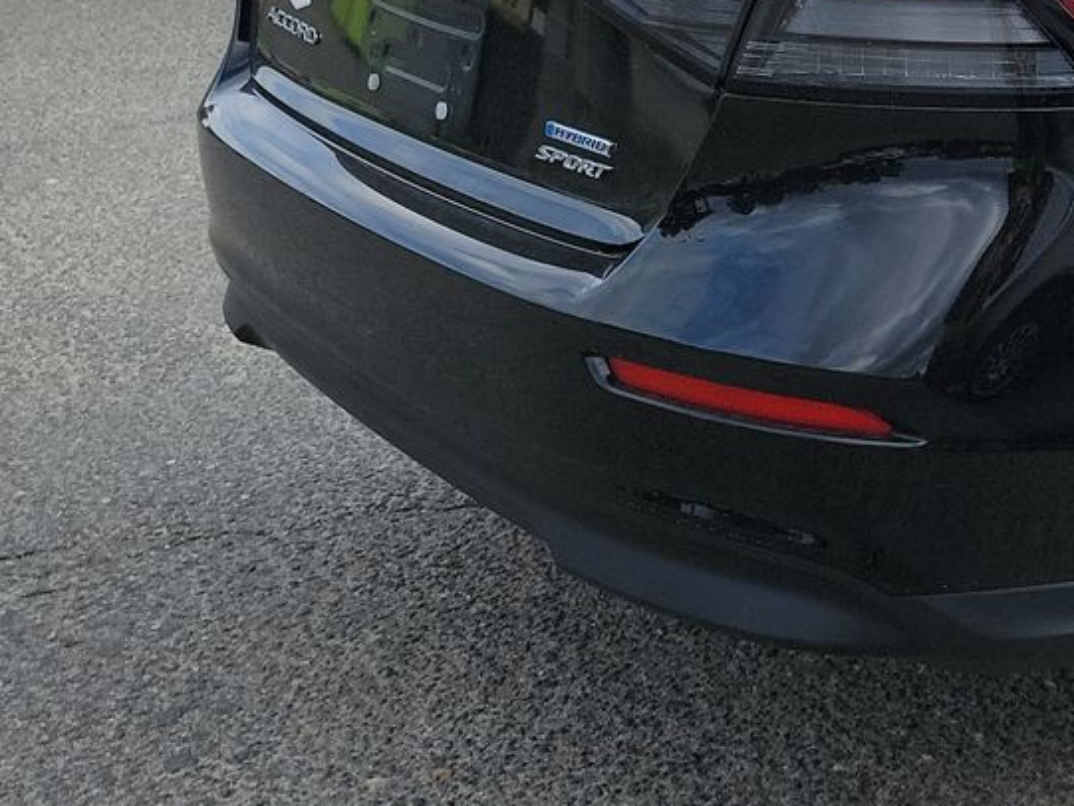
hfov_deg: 22.7
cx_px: 1582
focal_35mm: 71
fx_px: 2203
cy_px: 214
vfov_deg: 20.6
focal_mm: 6.7
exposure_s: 1/394
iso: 50
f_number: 1.8
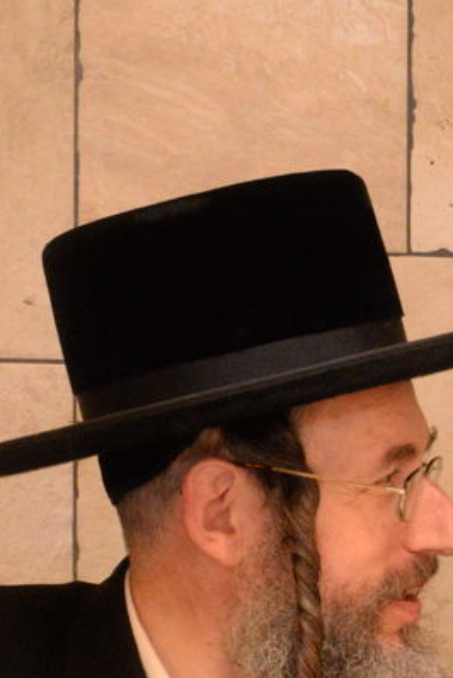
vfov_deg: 16.5
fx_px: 2317
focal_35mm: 123
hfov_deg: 10.4
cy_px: 549
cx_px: 880
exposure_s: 1/60
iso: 6400
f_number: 11
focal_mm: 35
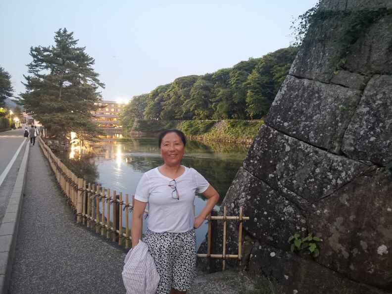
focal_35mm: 26
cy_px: 147
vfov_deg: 53.1
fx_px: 294
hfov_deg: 67.3
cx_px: 196
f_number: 1.8
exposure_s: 1/20
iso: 1250
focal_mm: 4.75
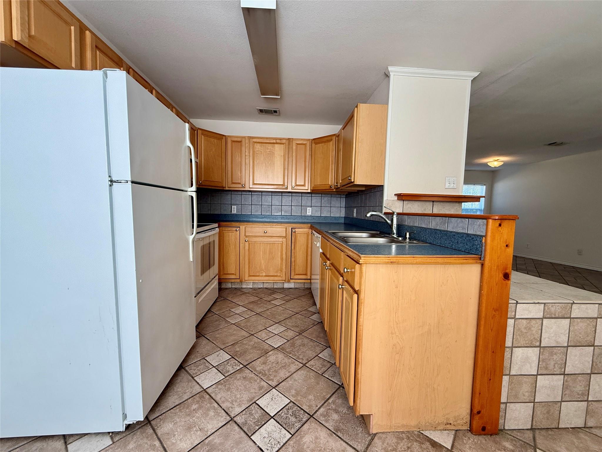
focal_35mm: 14
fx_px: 243
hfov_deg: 102.1
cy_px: 226
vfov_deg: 85.7
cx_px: 301
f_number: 2.2
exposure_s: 1/99
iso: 125
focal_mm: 2.22
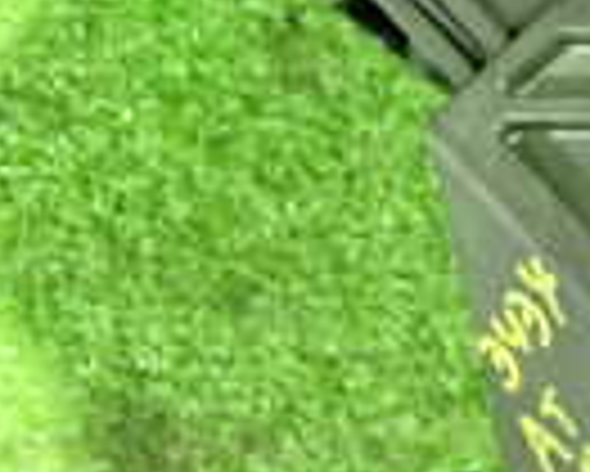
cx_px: 1153
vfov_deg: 11.5
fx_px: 2342
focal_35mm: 134
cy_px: 315
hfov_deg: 12.7
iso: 800
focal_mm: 5.4
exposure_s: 1/10
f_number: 2.3
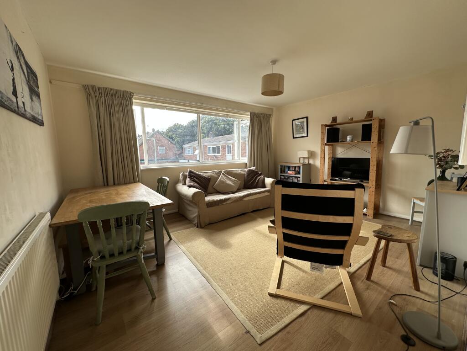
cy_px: 176
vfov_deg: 85.7
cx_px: 234
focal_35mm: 14
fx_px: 189
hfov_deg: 102.1
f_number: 2.2
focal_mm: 2.22
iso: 40
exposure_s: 1/203
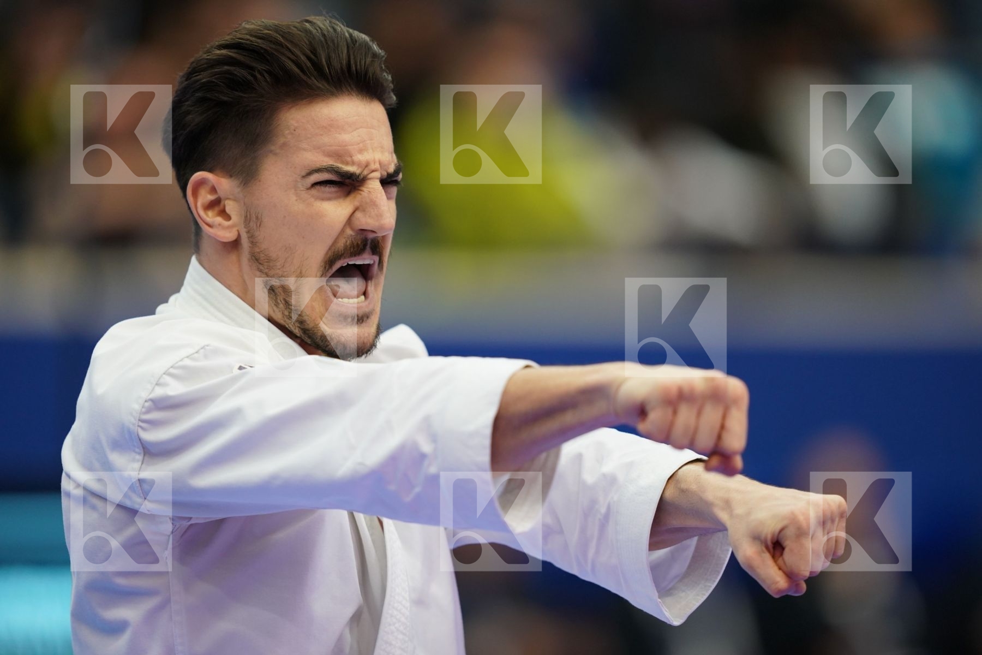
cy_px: 328
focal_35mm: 400
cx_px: 491
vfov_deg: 3.4
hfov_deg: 5.2
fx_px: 10910
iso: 1600
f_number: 2.8
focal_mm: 400
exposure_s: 1/500
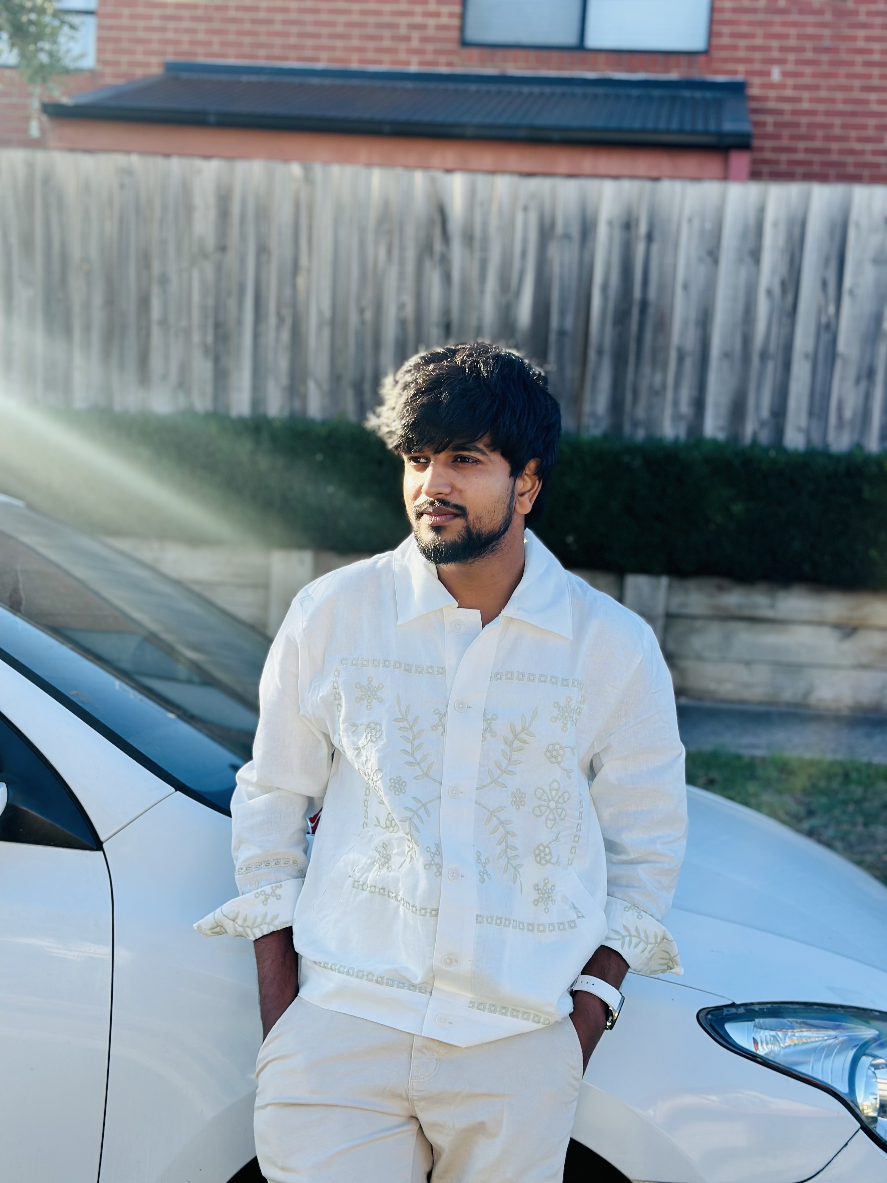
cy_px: 592
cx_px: 444
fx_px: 1640
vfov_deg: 39.7
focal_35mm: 48
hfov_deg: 30.3
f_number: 1.78
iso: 80
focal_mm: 6.86
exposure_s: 1/1242
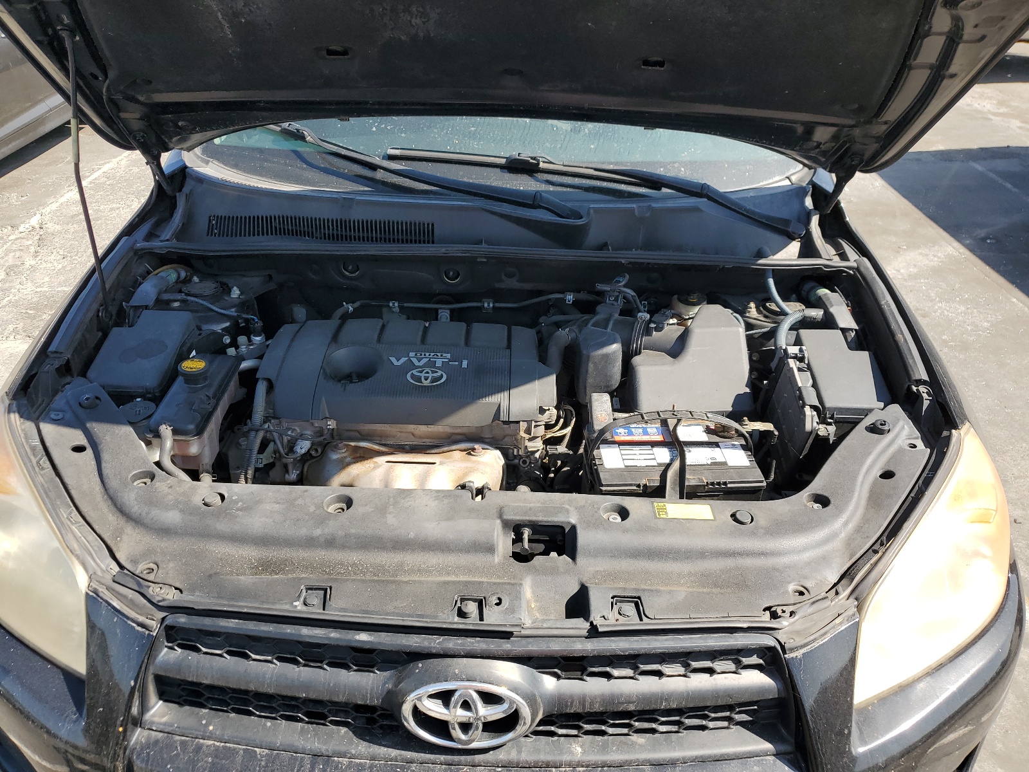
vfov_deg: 53.1
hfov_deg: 67.3
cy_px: 386
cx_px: 514
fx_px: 773
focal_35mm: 26
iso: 50
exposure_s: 1/1111
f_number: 1.5
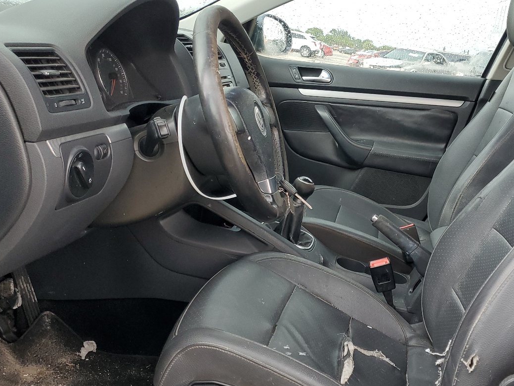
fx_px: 594
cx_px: 341
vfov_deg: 35.9
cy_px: 218
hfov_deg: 46.1
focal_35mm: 40
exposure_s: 1/120
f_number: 1.5
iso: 82
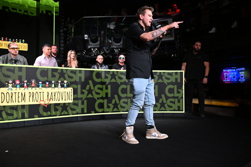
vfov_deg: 45.7
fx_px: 199
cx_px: 126
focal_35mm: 28
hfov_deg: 64.6
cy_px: 84
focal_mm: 28.5
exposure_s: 1/500
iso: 5000
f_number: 5
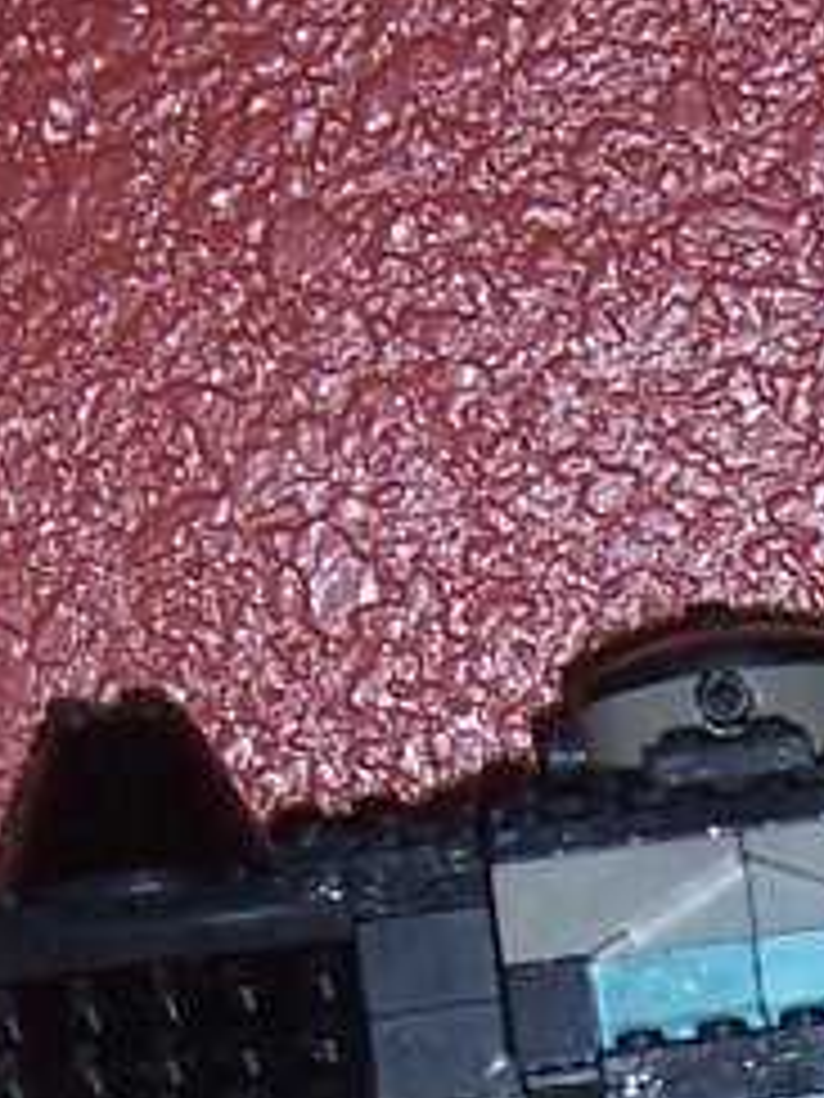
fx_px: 5300
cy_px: 1746
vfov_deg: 11.3
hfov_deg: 8.7
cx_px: 1256
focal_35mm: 167
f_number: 2.7
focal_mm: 5.6
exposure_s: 1/60
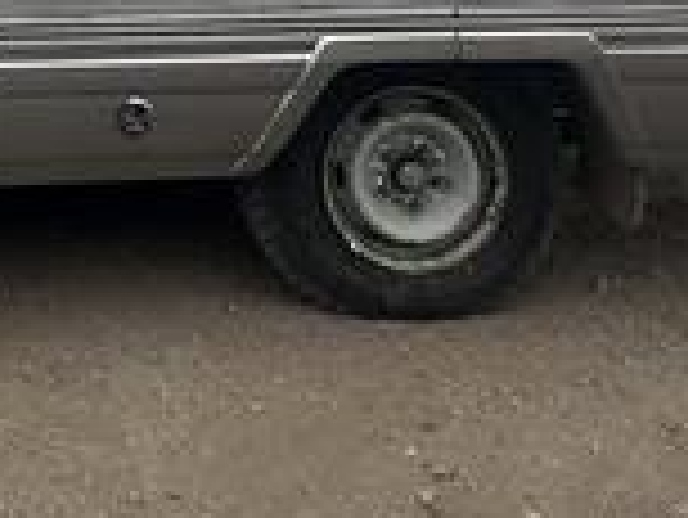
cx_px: -382
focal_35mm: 82
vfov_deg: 15.3
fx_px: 1631
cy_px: -446
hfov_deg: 20.1
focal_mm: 2.22
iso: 50
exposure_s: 1/917
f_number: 2.2
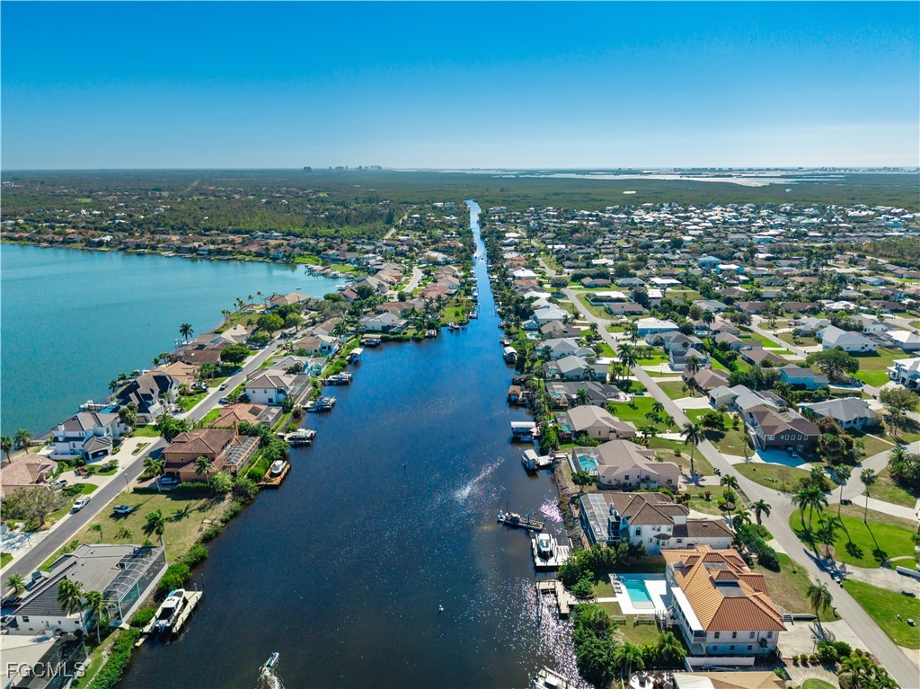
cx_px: 460
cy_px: 344
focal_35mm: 24
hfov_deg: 71.6
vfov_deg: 56.8
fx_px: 638
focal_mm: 8.67
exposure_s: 1/640
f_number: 1.8
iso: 100
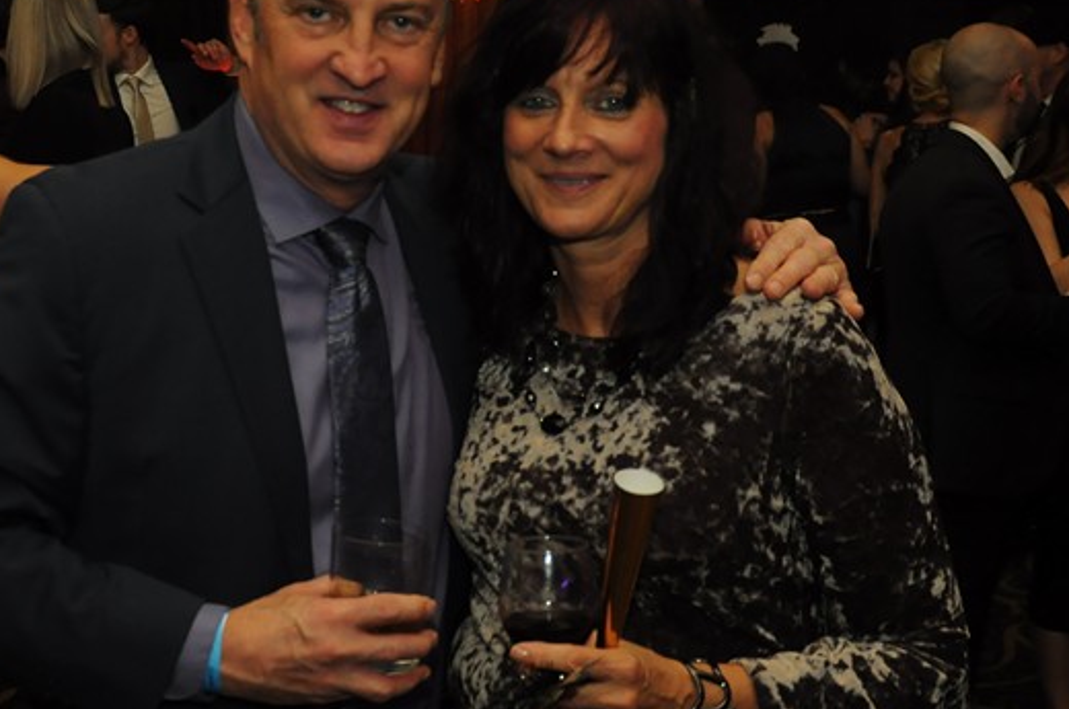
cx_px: 386
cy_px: 323
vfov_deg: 18.1
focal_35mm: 75
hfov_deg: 26.9
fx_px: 2224
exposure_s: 1/60
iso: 800
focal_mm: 26
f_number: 4
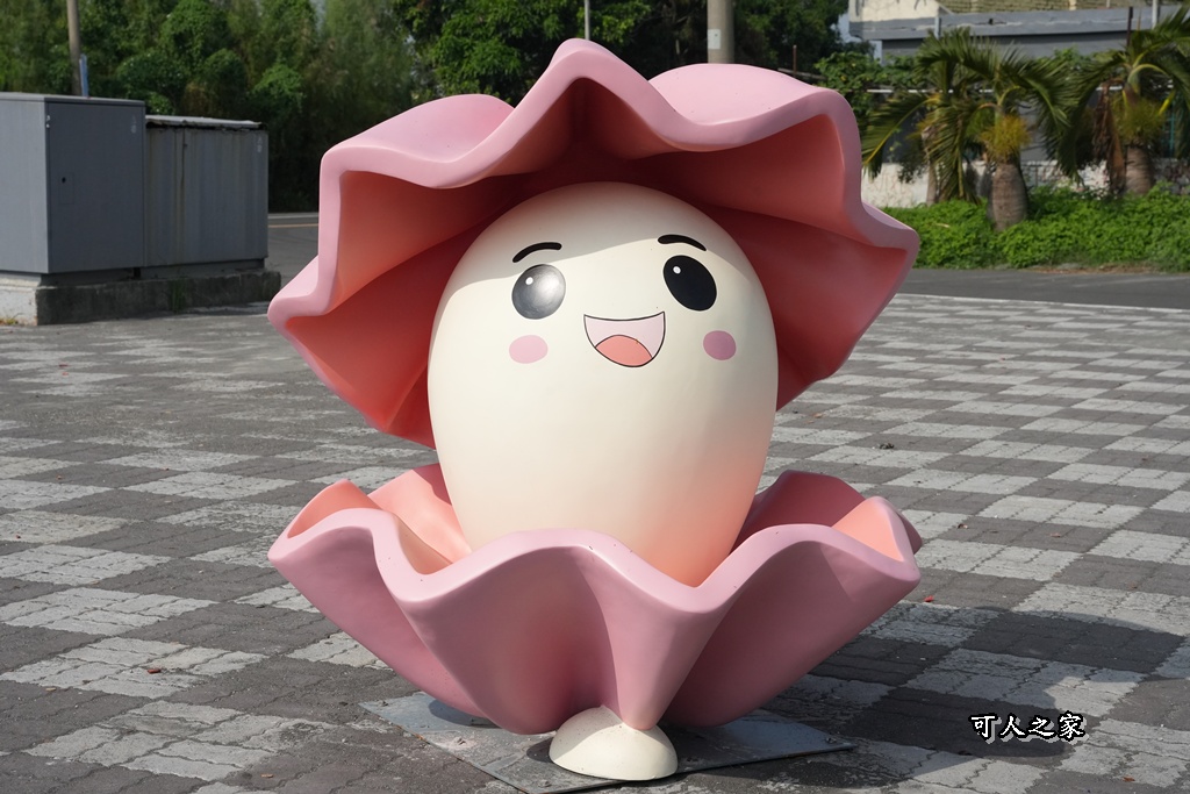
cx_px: 595
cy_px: 397
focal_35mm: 68
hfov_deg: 29.8
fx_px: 2235
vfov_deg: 20.1
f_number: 11
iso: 2000
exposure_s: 1/5000
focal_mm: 67.6
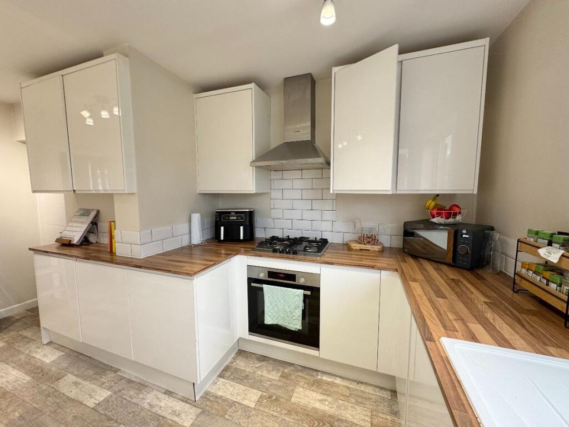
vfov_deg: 85.7
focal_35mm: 14
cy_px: 214
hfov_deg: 102.1
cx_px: 284
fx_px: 230
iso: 160
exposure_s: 1/100
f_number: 2.2
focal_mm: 2.22
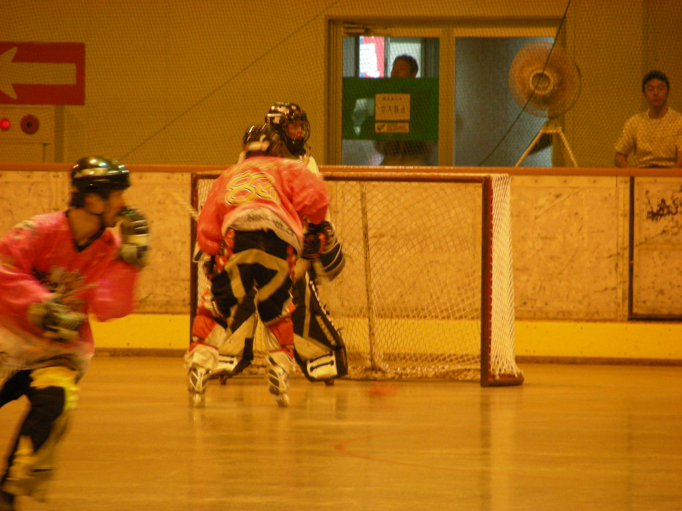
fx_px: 7487
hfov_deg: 5.2
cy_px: 256
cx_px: 341
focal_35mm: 380
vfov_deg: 3.9
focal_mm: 63.3
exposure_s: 1/22.8
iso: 200
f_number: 3.5
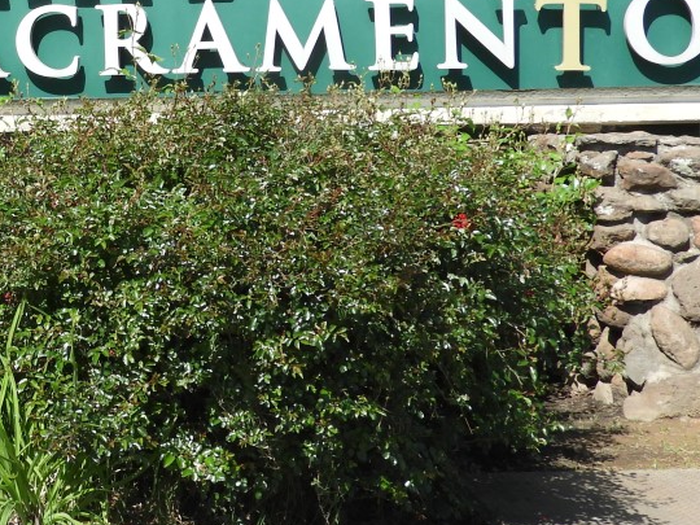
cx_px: -67
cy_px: -4
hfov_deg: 21.2
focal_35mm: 88
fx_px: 1780
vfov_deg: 16.4
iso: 100
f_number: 3.6
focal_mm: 5.9
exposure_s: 1/800
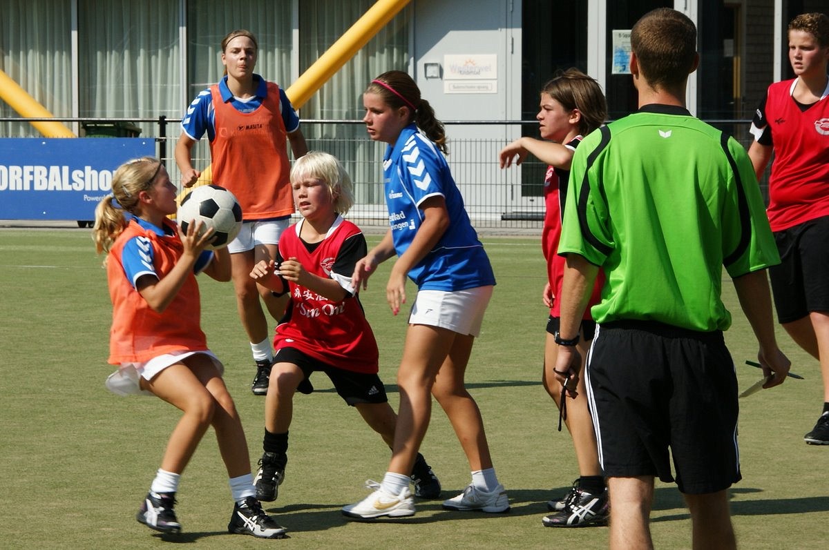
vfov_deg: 12.1
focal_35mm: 112
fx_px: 2587
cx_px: 414
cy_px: 275
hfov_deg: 18.2
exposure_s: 1/400
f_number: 11
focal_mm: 75
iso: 200
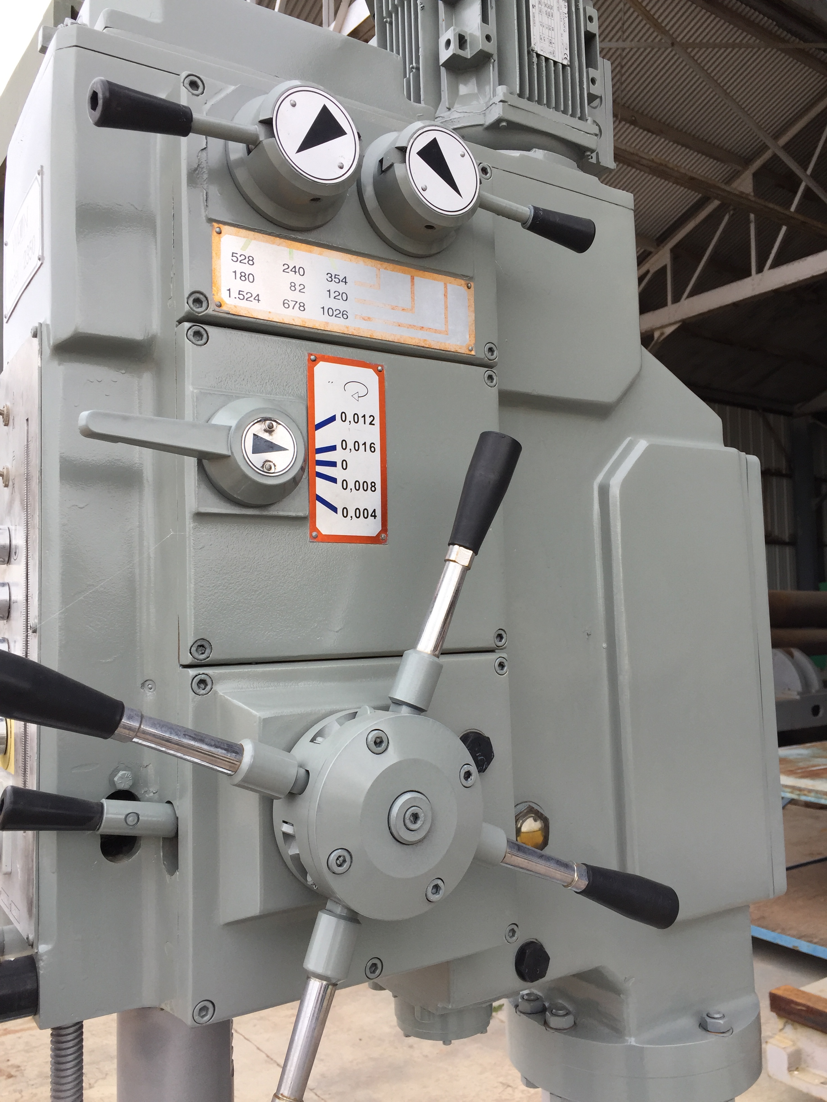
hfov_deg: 48.2
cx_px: 414
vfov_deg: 61.7
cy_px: 551
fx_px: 924
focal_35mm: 29
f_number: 2.2
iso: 32
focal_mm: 4.15
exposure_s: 1/565
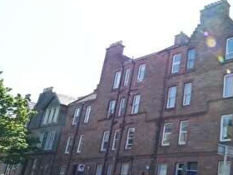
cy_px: 119
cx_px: 255
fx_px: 236
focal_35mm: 35
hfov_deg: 41.9
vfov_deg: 40.1
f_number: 5.6
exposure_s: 1/250
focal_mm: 7
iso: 200
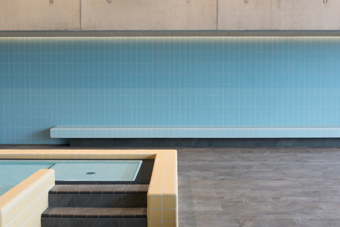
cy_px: 114
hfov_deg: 46.4
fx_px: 397
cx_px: 170
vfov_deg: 31.9
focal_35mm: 42
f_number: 8
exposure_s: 1/2.5
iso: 80
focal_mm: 42
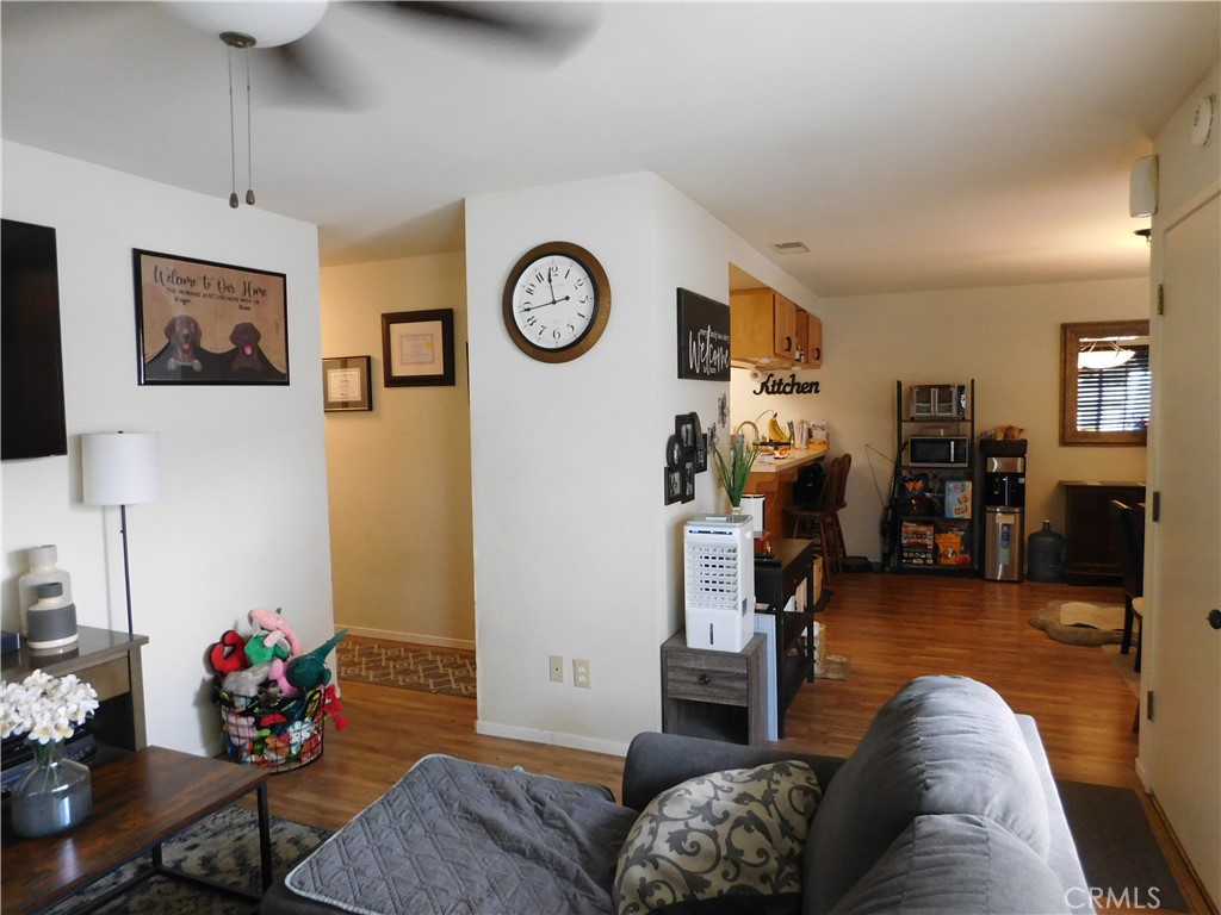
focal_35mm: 23
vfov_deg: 58.9
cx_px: 610
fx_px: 811
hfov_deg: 73.9
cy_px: 458
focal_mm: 4
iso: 320
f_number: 3
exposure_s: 1/30
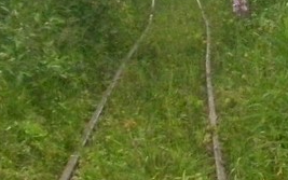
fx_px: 1586
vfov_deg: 6.5
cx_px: 408
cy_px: 62
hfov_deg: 10.1
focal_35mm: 202
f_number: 2.9
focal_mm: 5.7
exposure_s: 1/640
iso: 640
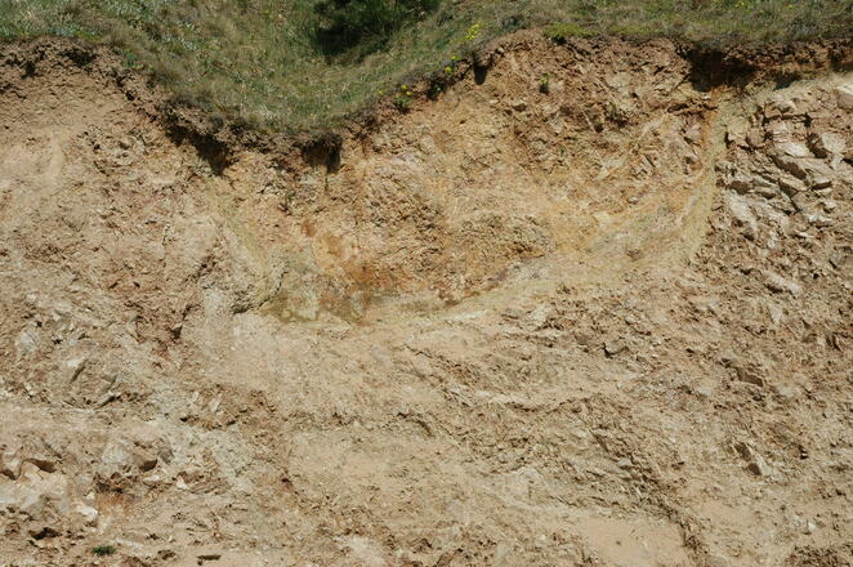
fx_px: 1846
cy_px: 284
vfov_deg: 17.5
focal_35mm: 78
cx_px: 426
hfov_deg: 26.0
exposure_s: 1/400
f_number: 10
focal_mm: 52
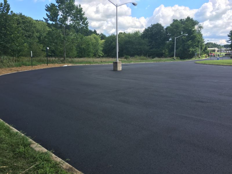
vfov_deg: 48.2
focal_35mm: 29
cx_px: 116
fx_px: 194
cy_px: 87
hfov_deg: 61.7
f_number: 2.2
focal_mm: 4.15
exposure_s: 1/686
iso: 25
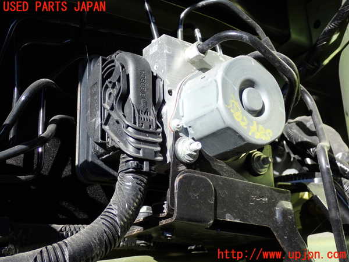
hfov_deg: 40.4
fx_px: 474
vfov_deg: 30.9
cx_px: 174
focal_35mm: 47
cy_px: 131
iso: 100
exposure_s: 1/400
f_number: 3.1
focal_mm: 8.4
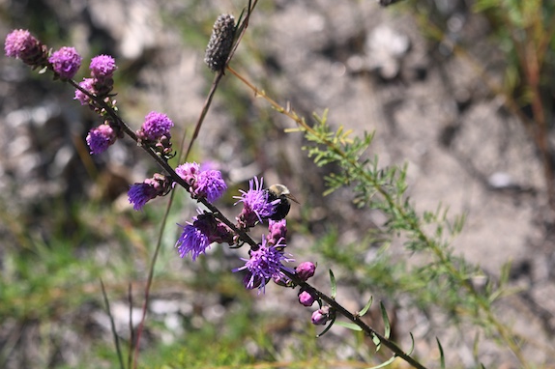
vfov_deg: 7.7
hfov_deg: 11.6
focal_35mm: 177
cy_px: 195
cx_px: 292
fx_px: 2727
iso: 100
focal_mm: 85
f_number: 5.6
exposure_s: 1/400
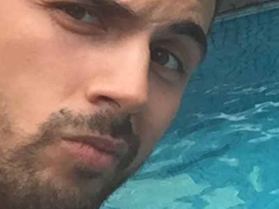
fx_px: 1056
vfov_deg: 11.3
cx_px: 380
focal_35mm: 131
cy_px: 175
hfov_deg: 14.3
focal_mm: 2.65
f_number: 2.2
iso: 50
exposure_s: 1/33
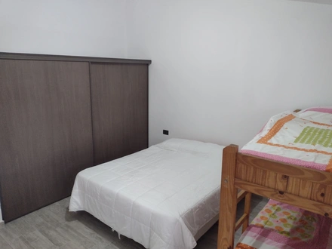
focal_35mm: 27
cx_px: 166
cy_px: 124
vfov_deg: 51.4
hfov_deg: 65.3
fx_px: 259
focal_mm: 4.71
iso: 875
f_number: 1.7
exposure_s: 1/50
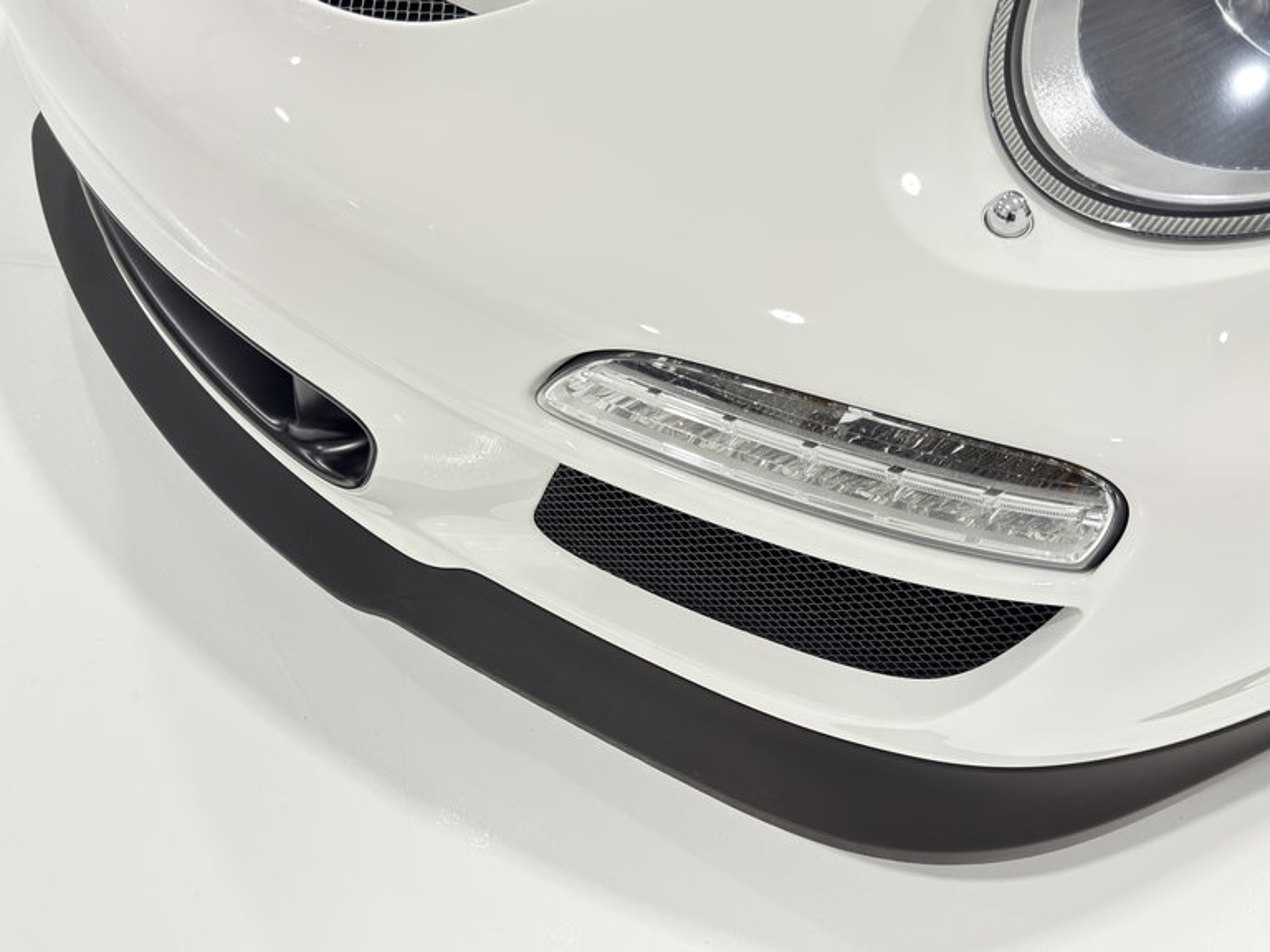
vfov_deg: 40.7
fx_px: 1284
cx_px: 635
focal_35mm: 35
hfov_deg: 52.6
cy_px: 476
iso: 125
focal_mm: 6.76
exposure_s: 1/120
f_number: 1.78
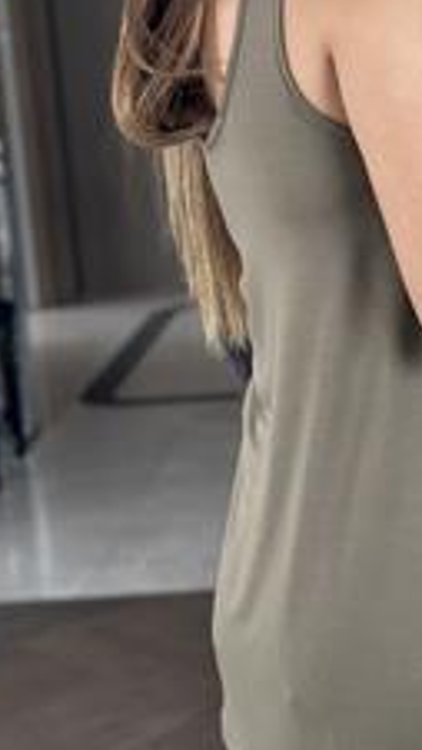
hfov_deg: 10.3
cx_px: 432
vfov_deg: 18.2
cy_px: 219
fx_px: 2329
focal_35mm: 117
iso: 160
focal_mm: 6.86
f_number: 1.78
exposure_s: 1/60
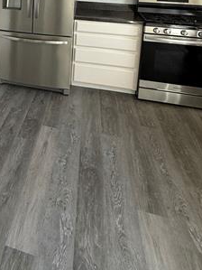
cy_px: 3
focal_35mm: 36
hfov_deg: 35.4
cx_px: -5
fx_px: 280
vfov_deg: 44.2
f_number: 2.2
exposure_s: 1/99
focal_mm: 2.22
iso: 200
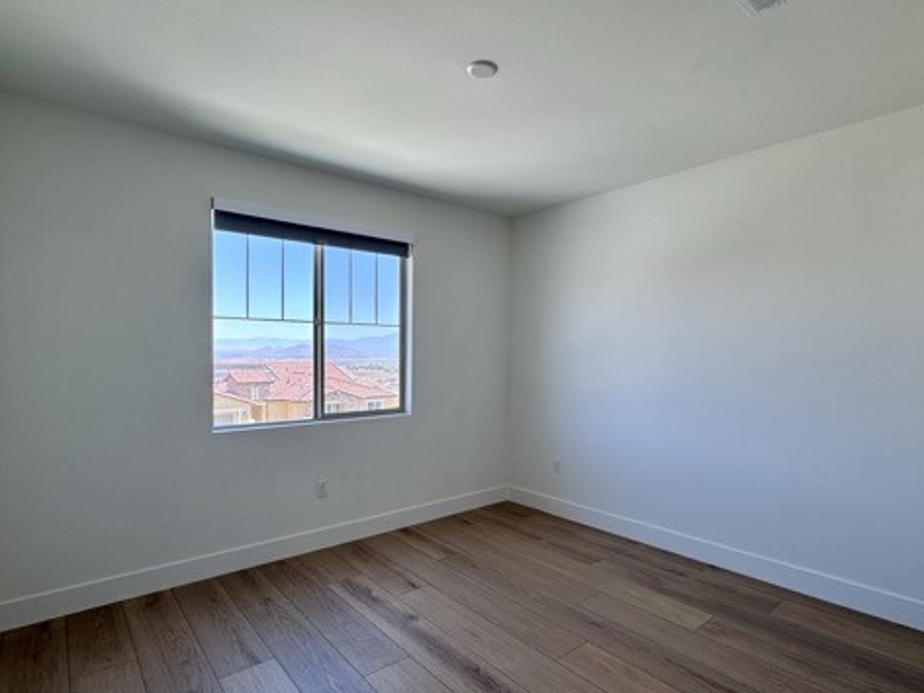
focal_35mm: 19
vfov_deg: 68.6
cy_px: 362
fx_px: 507
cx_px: 485
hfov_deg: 84.6
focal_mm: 2.22
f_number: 2.2
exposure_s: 1/120
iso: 40
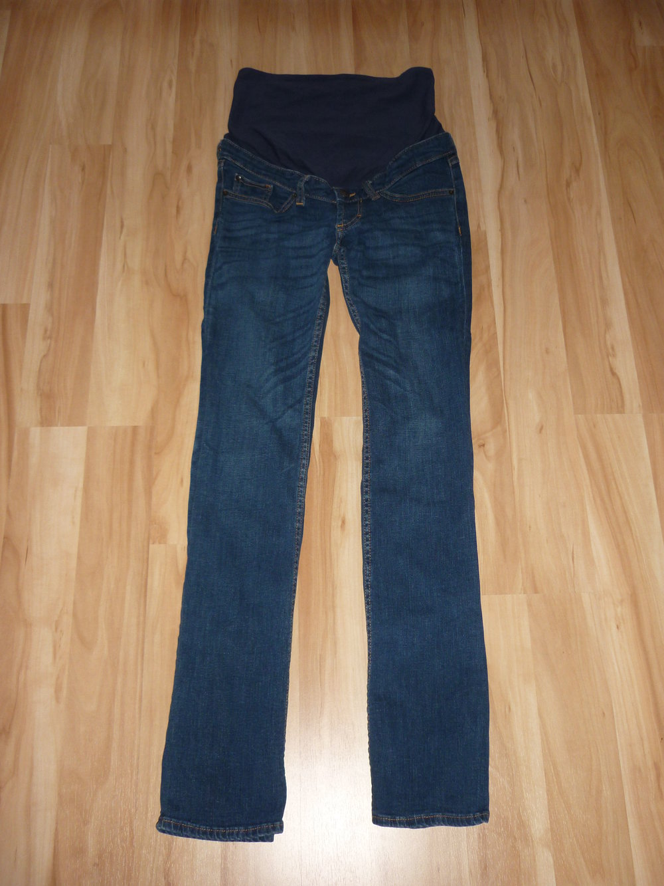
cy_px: 443
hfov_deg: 43.0
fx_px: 844
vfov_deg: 55.3
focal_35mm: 33
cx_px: 332
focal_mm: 5.5
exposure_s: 1/30
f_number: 2.8
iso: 100
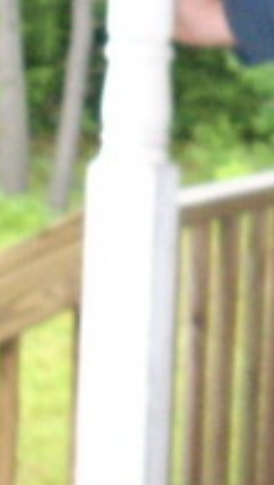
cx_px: 458
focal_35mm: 165
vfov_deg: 12.8
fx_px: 2127
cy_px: -40
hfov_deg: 7.2
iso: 400
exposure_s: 1/60
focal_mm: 6.2
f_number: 2.8
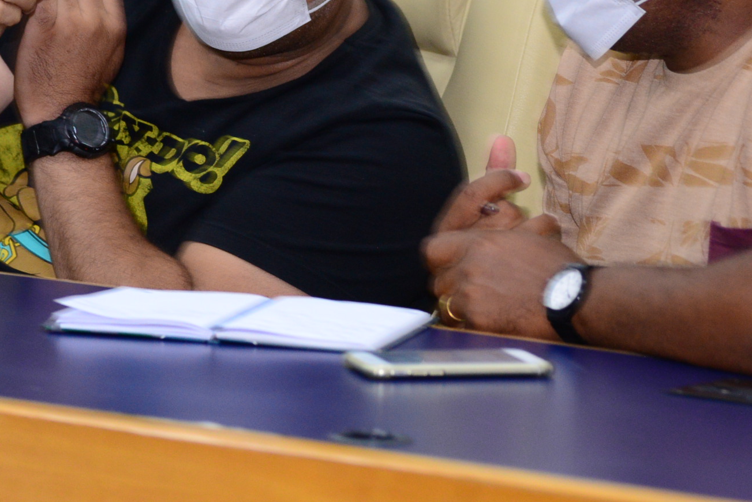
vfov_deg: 5.0
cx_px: 394
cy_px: 67
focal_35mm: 277
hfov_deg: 7.4
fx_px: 5789
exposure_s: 1/80
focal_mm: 120
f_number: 4
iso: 2000
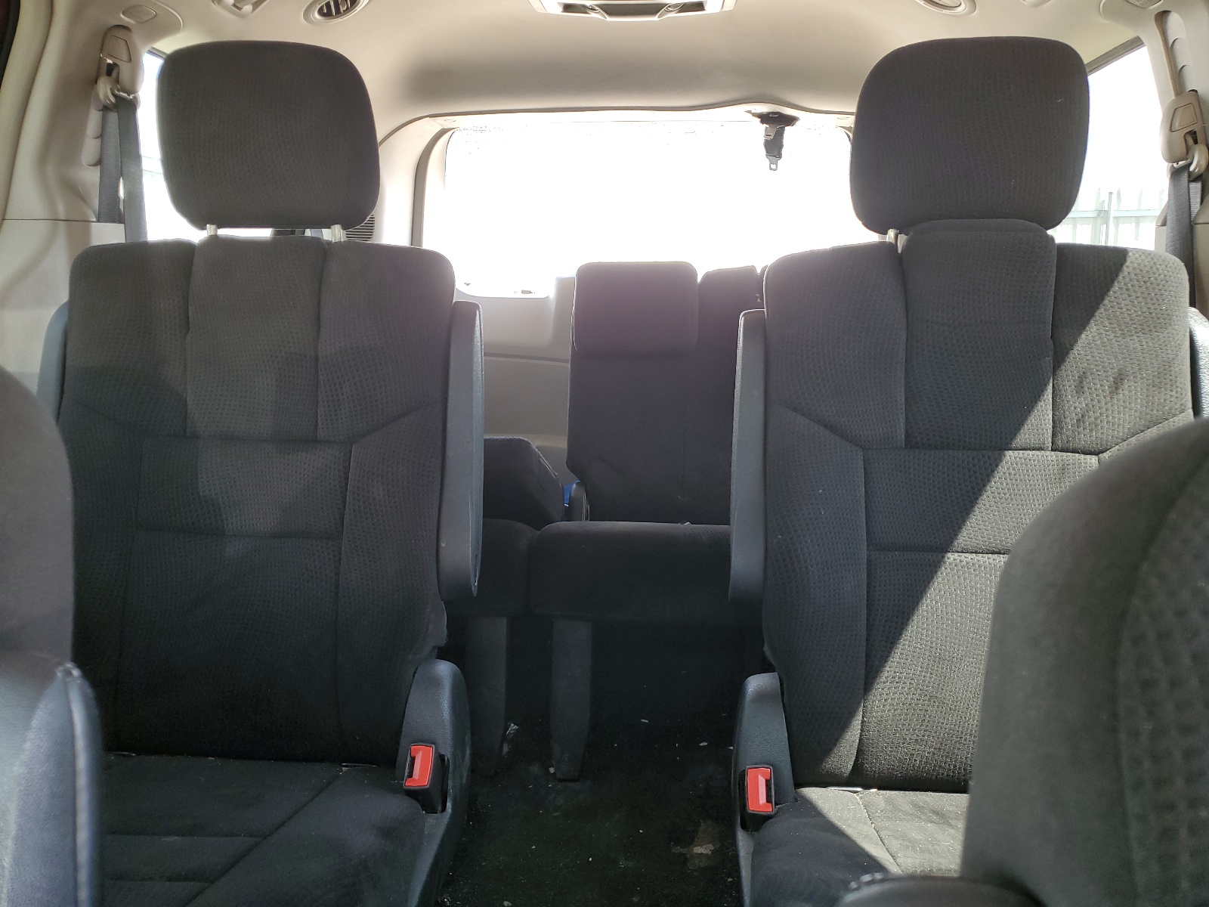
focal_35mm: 26
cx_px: 604
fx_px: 908
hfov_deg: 67.3
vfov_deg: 53.1
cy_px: 454
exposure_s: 1/120
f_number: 1.5
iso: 62
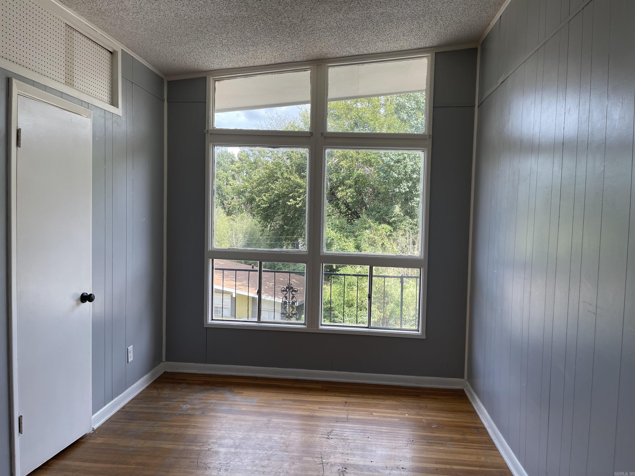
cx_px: 318
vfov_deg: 53.1
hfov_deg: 67.3
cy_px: 238
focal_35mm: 26
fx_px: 477
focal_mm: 5.1
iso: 32
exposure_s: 1/395
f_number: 1.6
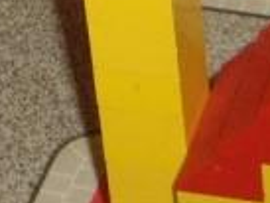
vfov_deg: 5.1
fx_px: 2209
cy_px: -284
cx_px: 108
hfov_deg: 7.0
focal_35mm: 283
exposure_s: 1/40
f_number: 2.8
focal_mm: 7.9
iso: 200
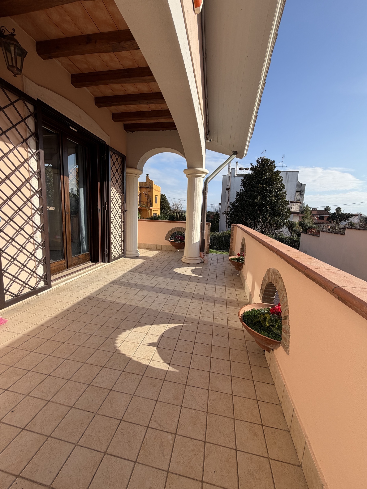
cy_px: 244
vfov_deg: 102.1
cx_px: 184
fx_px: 198
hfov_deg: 85.7
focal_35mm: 14
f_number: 2.2
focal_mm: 2.22
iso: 32
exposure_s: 1/770
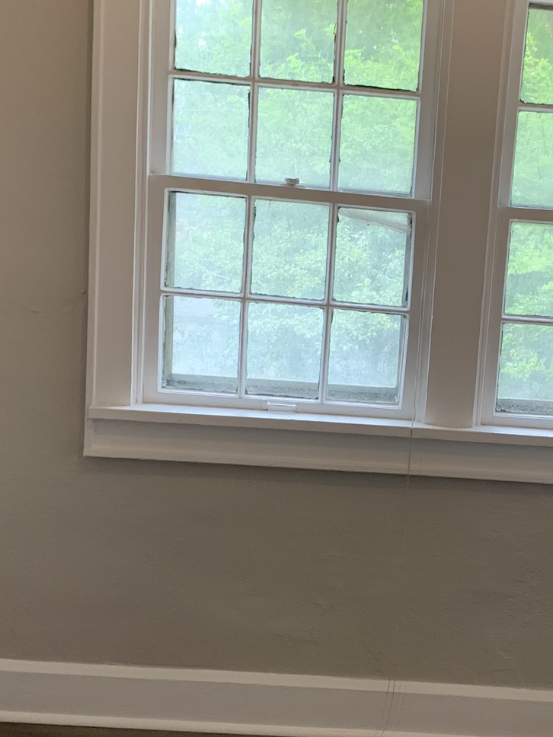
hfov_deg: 26.0
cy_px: 426
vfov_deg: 34.9
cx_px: 452
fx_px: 1172
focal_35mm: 55
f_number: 1.8
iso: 50
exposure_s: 1/60
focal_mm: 4.25
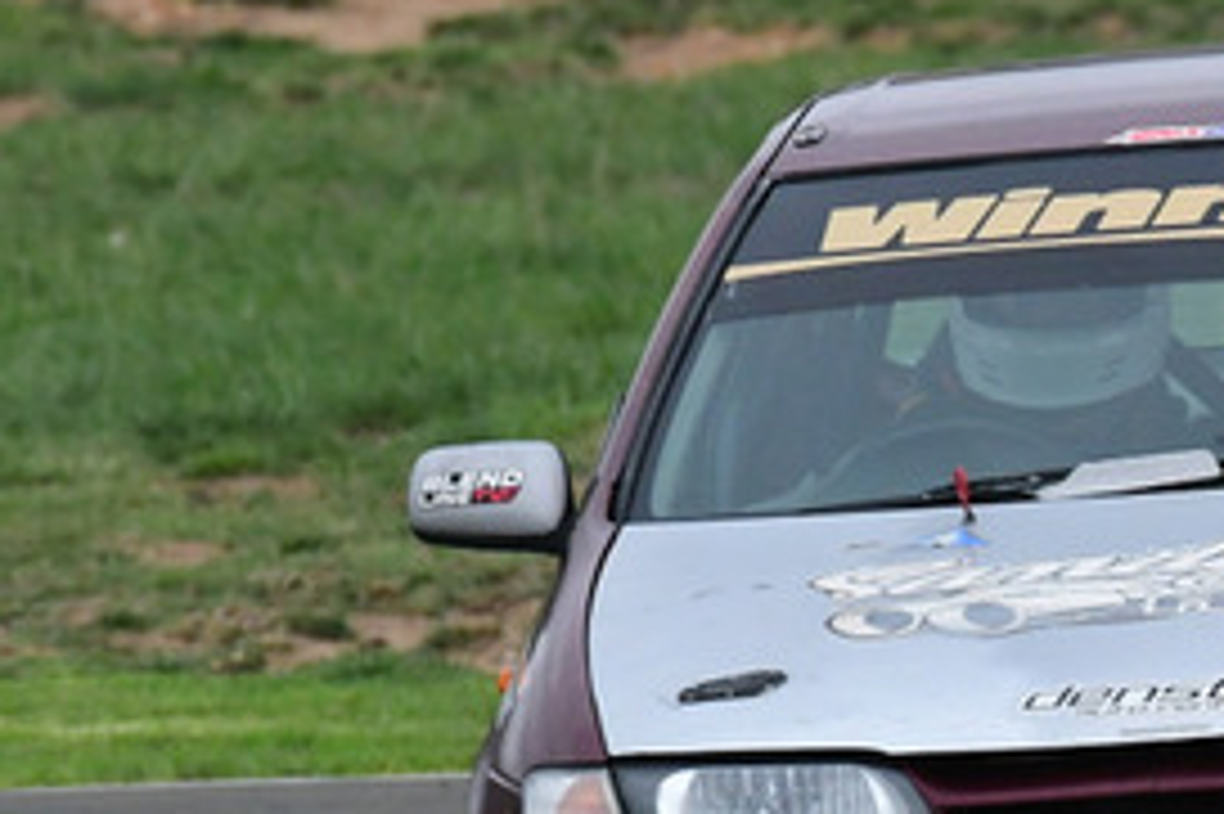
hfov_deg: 1.0
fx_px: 67549
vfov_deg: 0.7
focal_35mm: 1988
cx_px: 1040
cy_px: 585
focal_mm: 450
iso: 2500
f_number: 10
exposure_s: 1/640
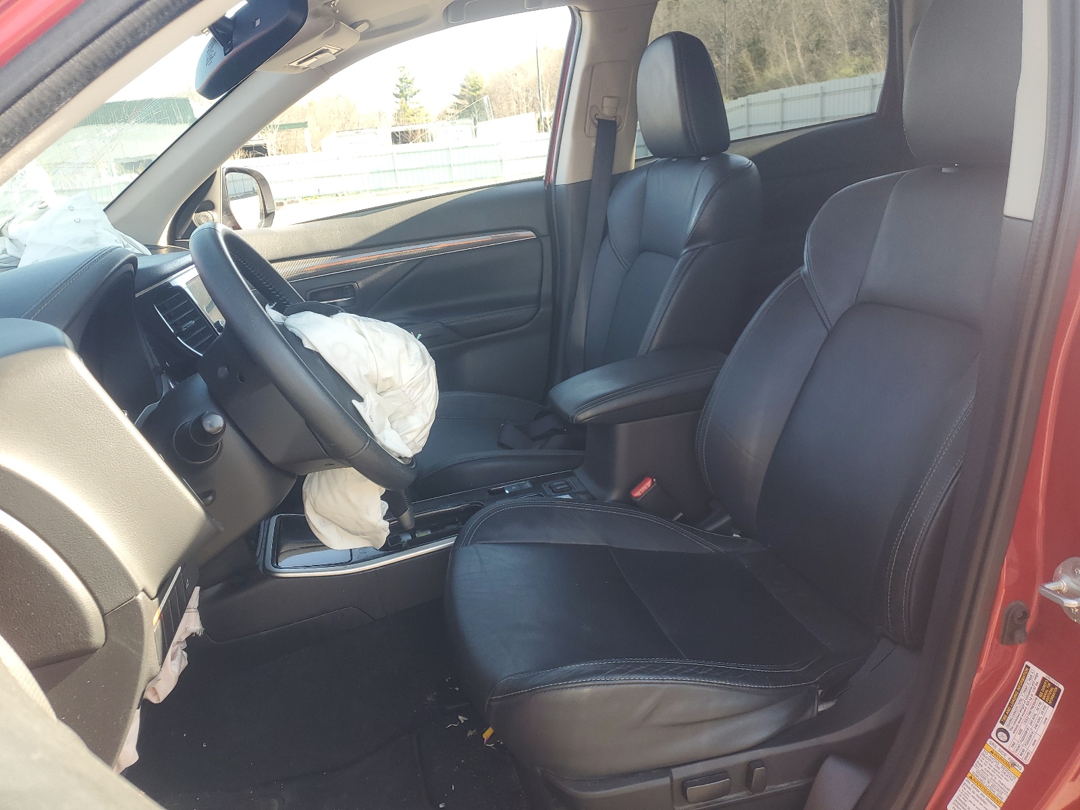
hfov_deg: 67.3
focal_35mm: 26
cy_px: 405
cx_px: 540
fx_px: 811
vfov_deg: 53.1
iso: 50
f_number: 1.5
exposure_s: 1/213
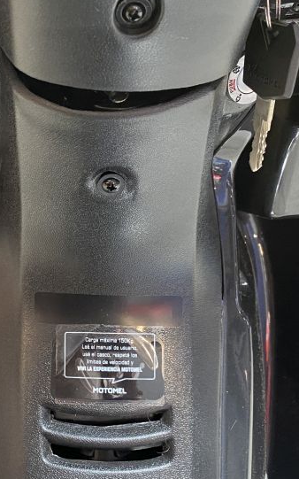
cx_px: 67
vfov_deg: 37.5
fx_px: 704
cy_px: 217
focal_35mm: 54
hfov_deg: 23.7
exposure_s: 1/50
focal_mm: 4.25
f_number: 1.8
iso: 200
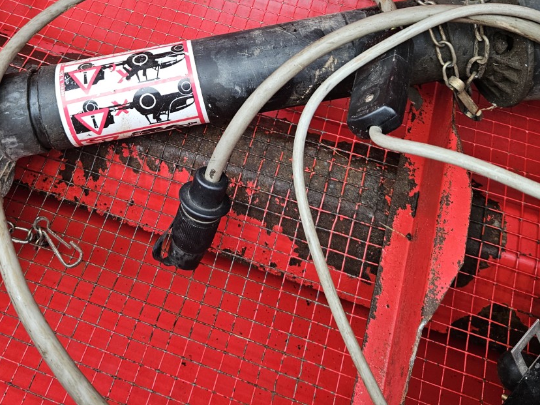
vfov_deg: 34.3
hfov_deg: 46.5
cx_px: 216
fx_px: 624
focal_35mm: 40
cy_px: 53
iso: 125
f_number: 1.8
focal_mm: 5.4
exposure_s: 1/100
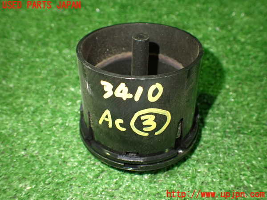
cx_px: 134
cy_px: 100
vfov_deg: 46.8
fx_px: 231
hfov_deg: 60.0
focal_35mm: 30
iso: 800
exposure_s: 1/50
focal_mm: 5.4
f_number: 2.3
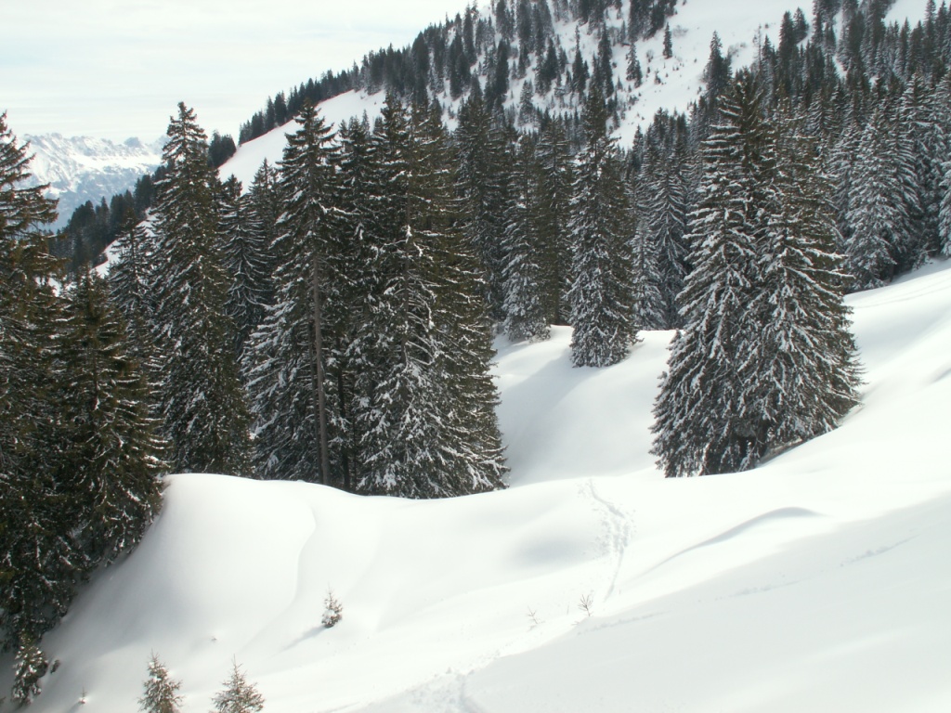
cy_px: 356
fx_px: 962
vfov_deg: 40.7
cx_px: 476
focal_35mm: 35
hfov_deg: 52.6
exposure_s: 1/200
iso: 50
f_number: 6.3
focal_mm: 5.86
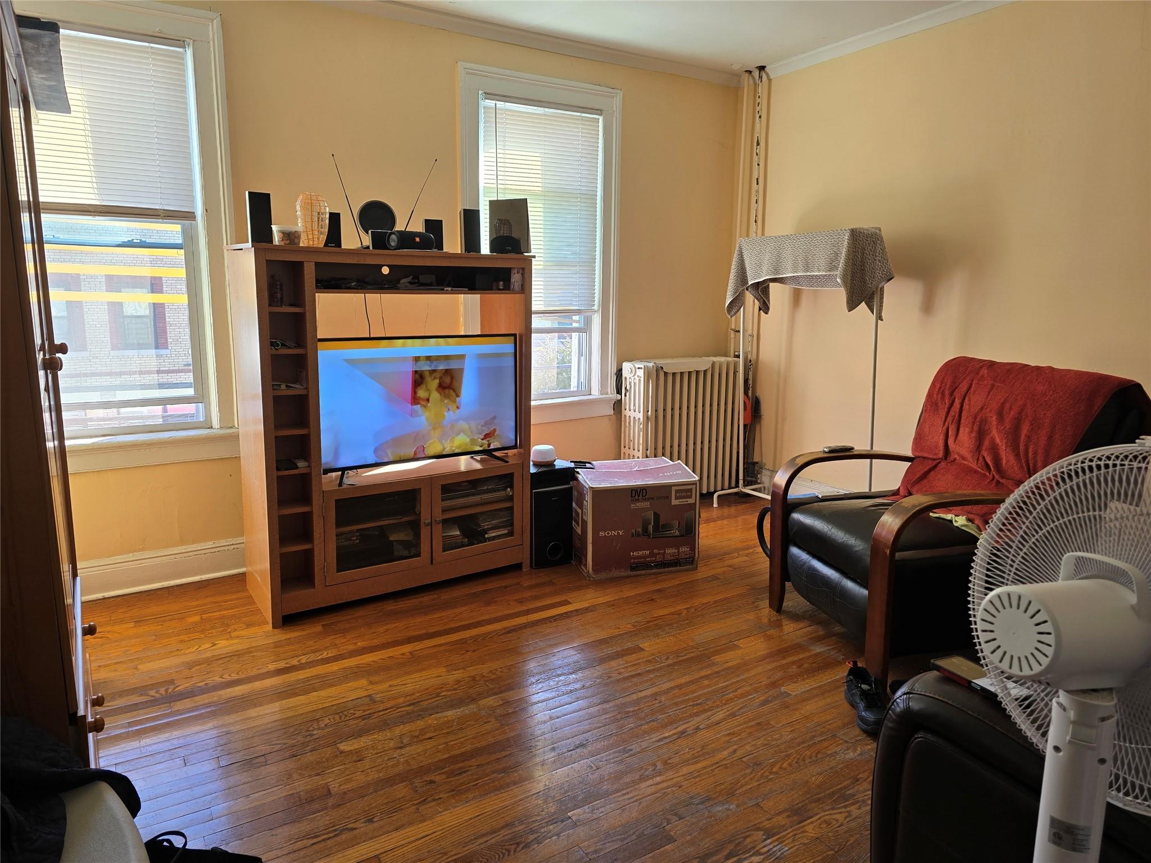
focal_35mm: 23
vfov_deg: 58.9
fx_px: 765
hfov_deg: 73.9
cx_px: 576
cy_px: 432
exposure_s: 1/60
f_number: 1.7
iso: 40
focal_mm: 6.3
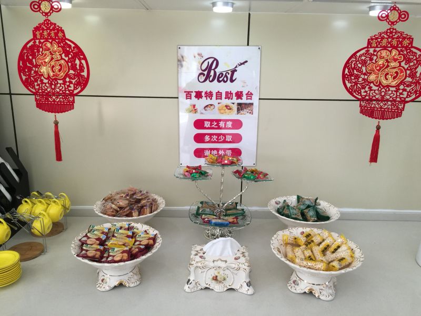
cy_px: 158
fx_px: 353
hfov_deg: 61.7
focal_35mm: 29
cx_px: 210
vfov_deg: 48.2
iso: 40
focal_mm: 4.15
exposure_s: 1/33
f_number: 2.2
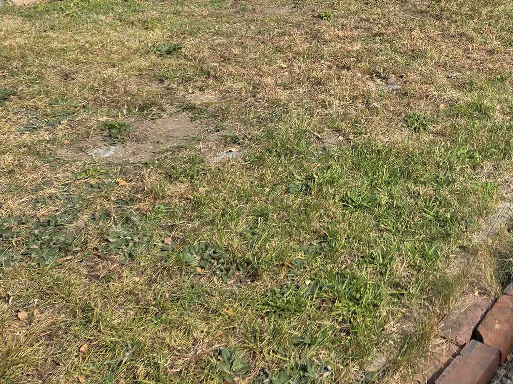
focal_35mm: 53
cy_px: -43
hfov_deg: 34.1
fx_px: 786
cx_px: 468
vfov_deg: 25.4
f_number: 1.8
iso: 25
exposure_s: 1/1176
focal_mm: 5.4
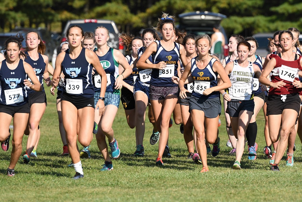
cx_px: 151
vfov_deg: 4.6
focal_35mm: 300
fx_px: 2518
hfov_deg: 6.9
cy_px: 101
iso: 100
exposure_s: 1/1000
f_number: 4
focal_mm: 200
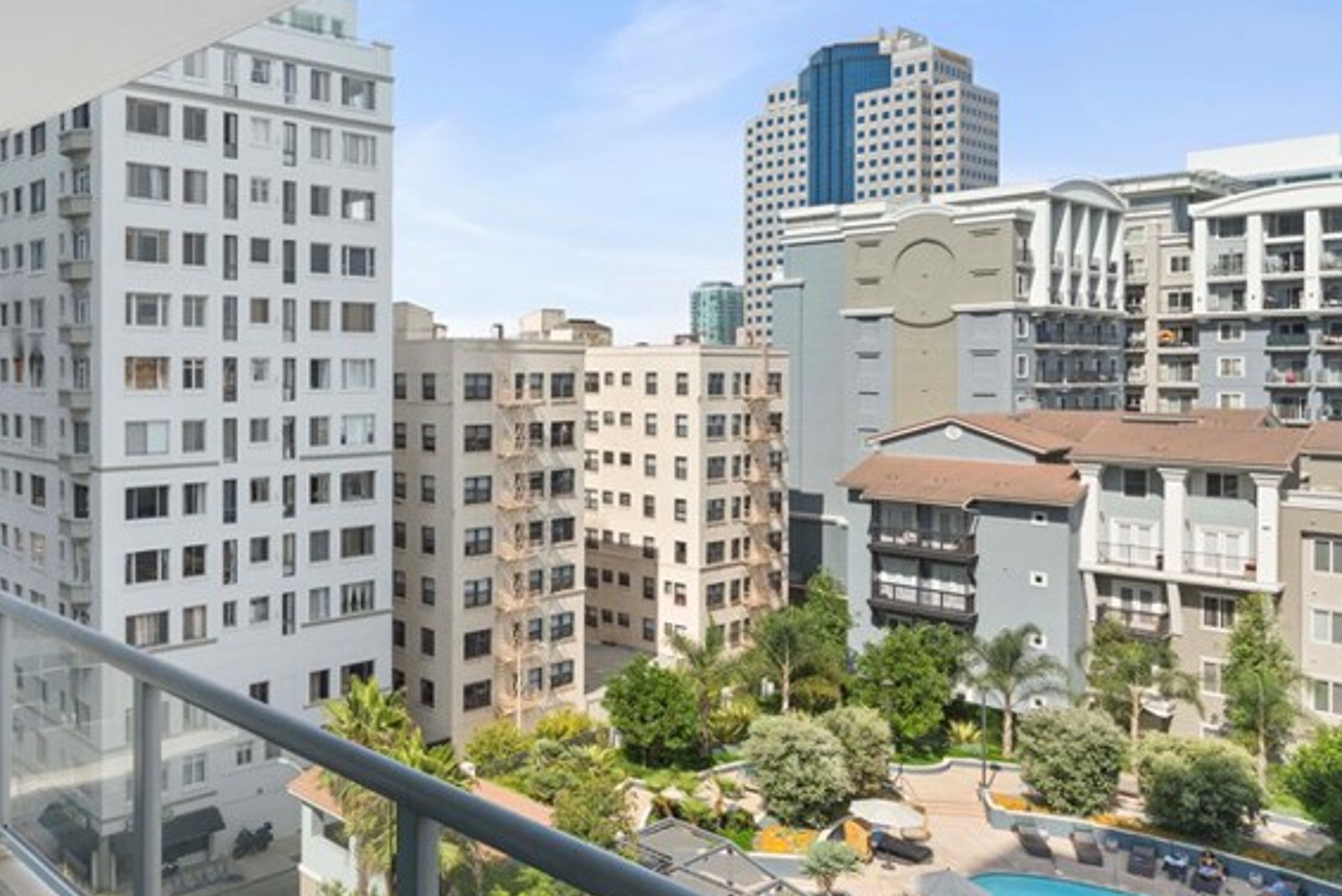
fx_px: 1081
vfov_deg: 44.8
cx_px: 276
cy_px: 372
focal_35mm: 29
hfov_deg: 58.9
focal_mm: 16
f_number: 13
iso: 800
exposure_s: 1/100
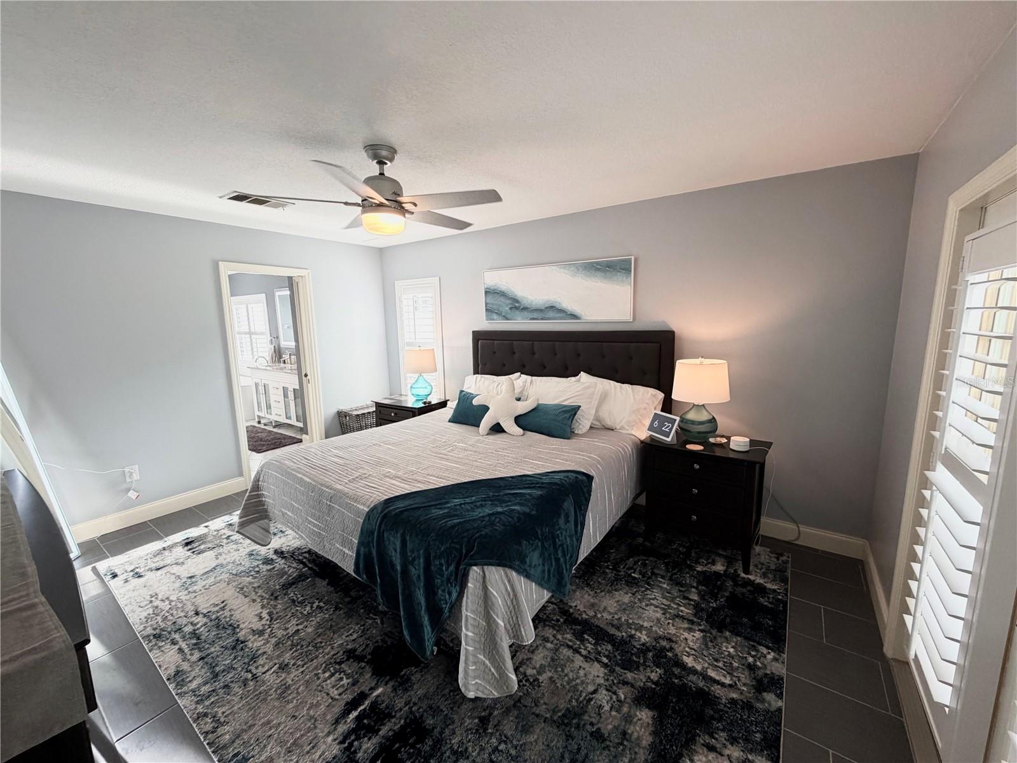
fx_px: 411
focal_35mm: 14
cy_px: 382
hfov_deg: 102.1
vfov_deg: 85.7
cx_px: 508
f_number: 2.2
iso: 250
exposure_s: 1/120
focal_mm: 2.22
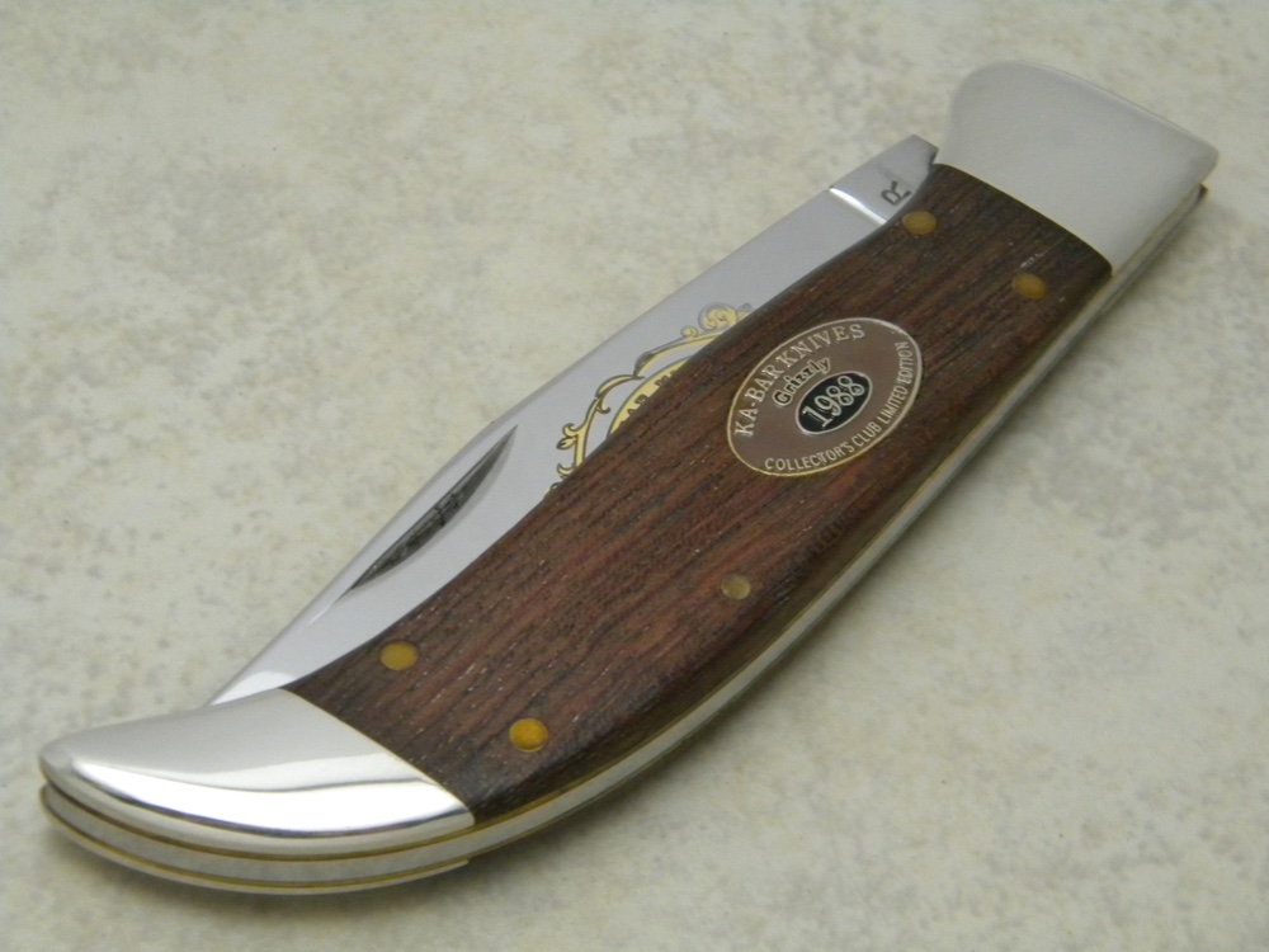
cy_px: 476
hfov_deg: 18.7
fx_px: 3849
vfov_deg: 14.1
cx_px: 634
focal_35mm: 105
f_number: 4.7
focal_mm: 19
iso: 400
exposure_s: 1/26.7
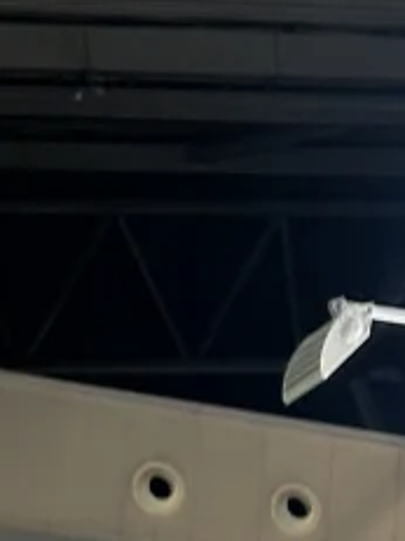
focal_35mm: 299
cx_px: 1255
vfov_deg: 6.6
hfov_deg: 4.7
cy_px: 637
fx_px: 4669
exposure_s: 1/100
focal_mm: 6.86
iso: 50
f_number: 1.78
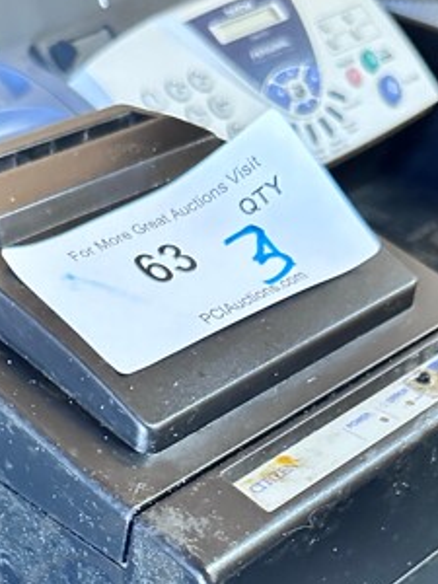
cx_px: 51
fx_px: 1097
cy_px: 604
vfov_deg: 27.8
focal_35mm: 65
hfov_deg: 22.1
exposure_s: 1/55
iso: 1000
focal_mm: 6.86
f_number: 1.78
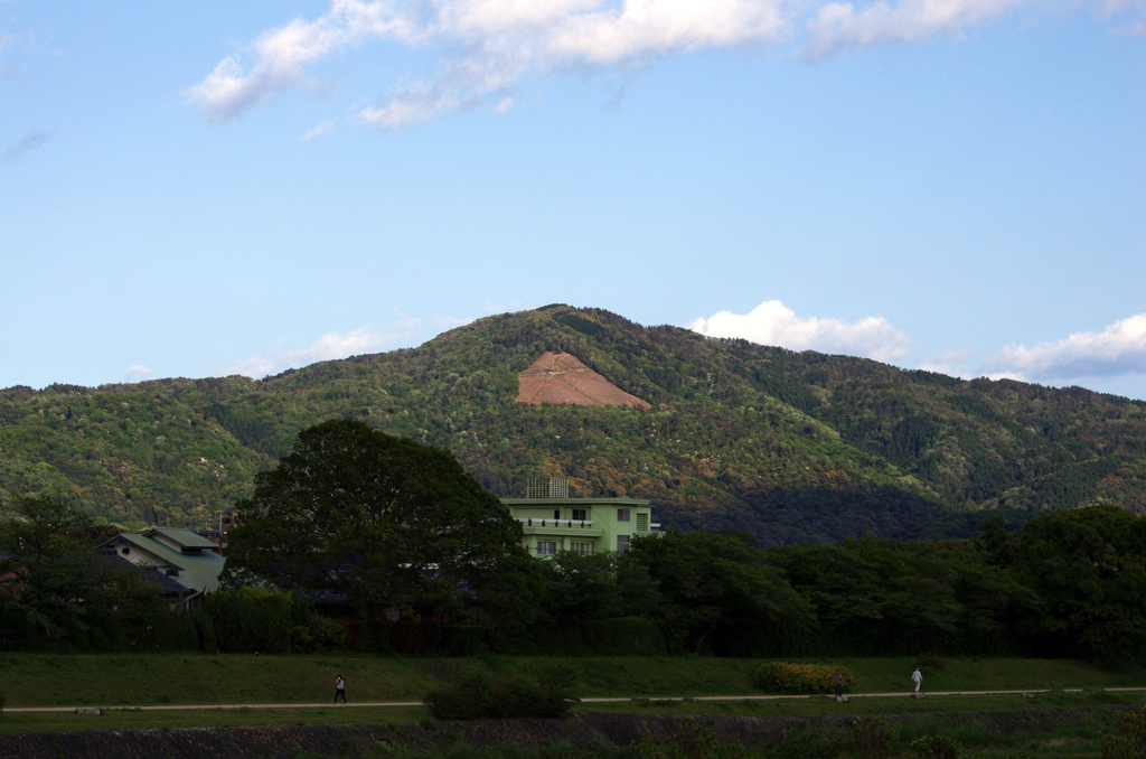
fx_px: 3335
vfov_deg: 13.0
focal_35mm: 105
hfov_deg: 19.5
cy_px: 380
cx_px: 573
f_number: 5.6
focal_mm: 70
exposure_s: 1/800
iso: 100
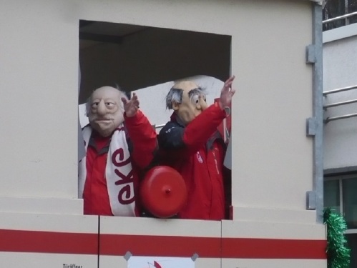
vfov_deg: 10.3
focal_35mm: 144
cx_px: 178
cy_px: 134
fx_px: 1486
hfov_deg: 13.7
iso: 250
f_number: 5
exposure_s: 1/125
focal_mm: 17.4
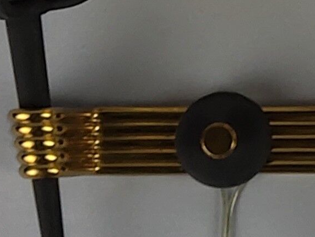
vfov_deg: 10.3
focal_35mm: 141
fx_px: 1283
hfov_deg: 13.3
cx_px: 460
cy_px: -88
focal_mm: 3.08
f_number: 2
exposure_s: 1/104
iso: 40
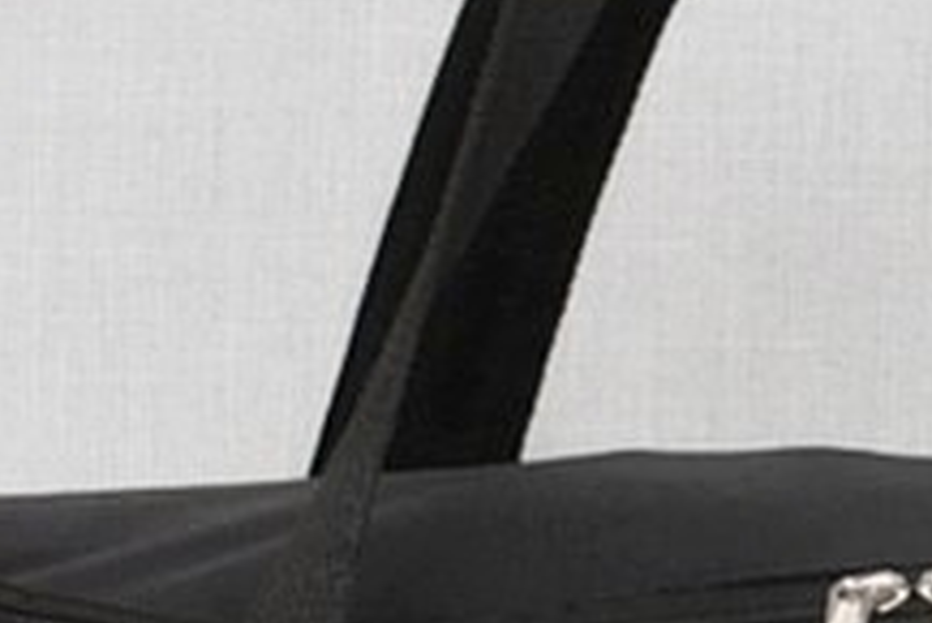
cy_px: 1023
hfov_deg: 9.3
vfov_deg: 6.1
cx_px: 876
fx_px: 5724
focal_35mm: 221
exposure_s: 1/60
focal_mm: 25
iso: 100
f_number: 5.6
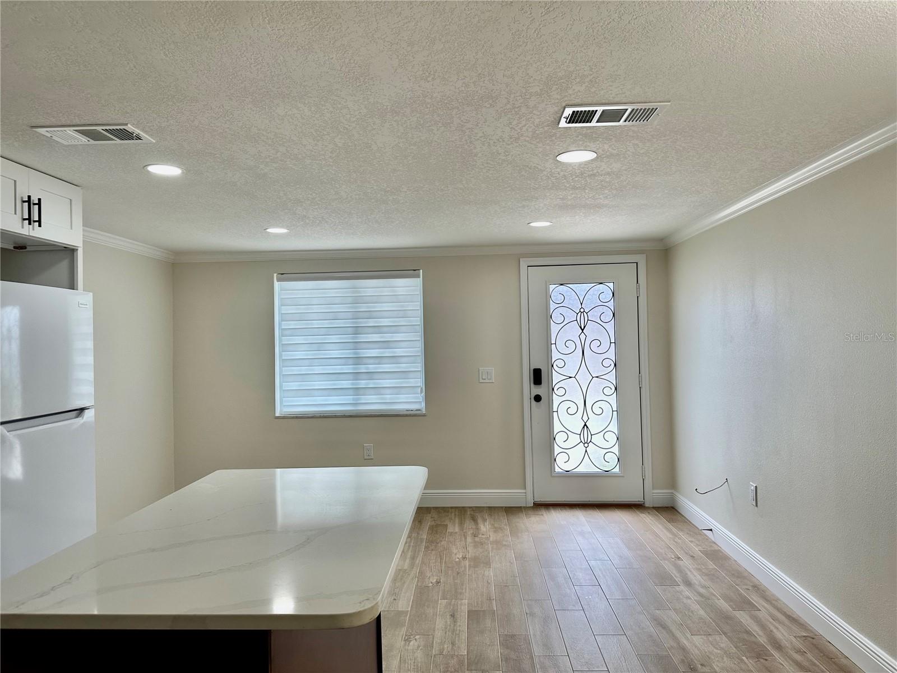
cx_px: 448
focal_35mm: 24
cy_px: 336
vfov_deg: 56.8
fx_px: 622
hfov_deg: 71.6
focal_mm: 6.86
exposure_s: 1/366
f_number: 1.78
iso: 80
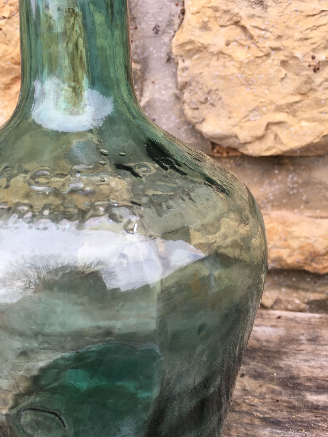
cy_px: 218
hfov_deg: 48.2
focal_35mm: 29
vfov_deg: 61.7
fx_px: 366
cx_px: 164
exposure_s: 1/106
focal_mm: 4.15
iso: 25
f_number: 2.2
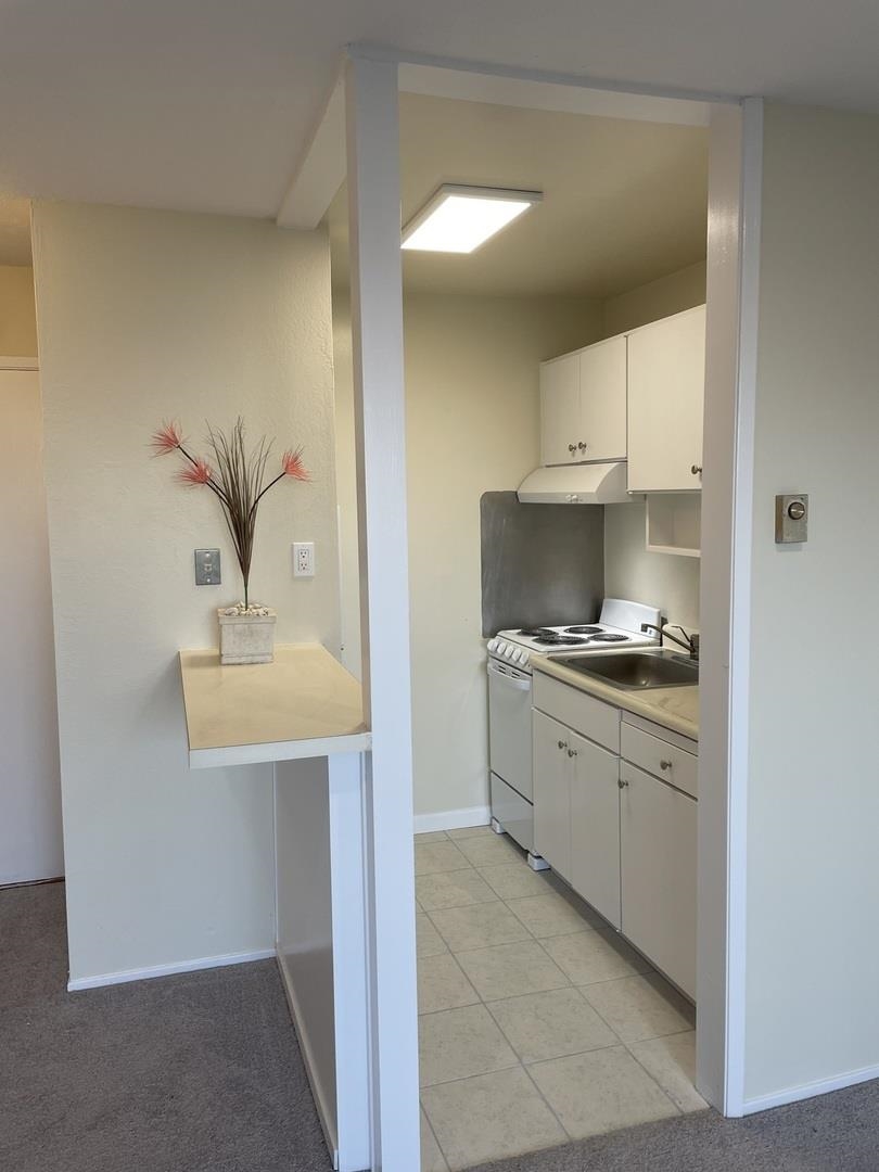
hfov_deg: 53.1
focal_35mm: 26
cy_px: 586
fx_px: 880
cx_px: 440
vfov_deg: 67.3
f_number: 1.6
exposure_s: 1/120
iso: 50
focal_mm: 4.2
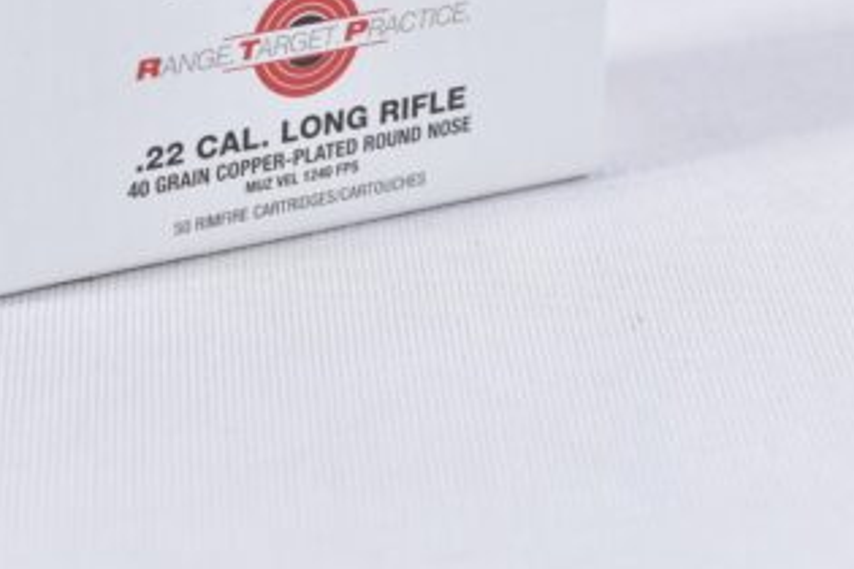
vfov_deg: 8.7
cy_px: 51
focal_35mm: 157
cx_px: 279
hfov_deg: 13.1
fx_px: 3723
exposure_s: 1/40
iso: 640
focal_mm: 55
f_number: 5.6
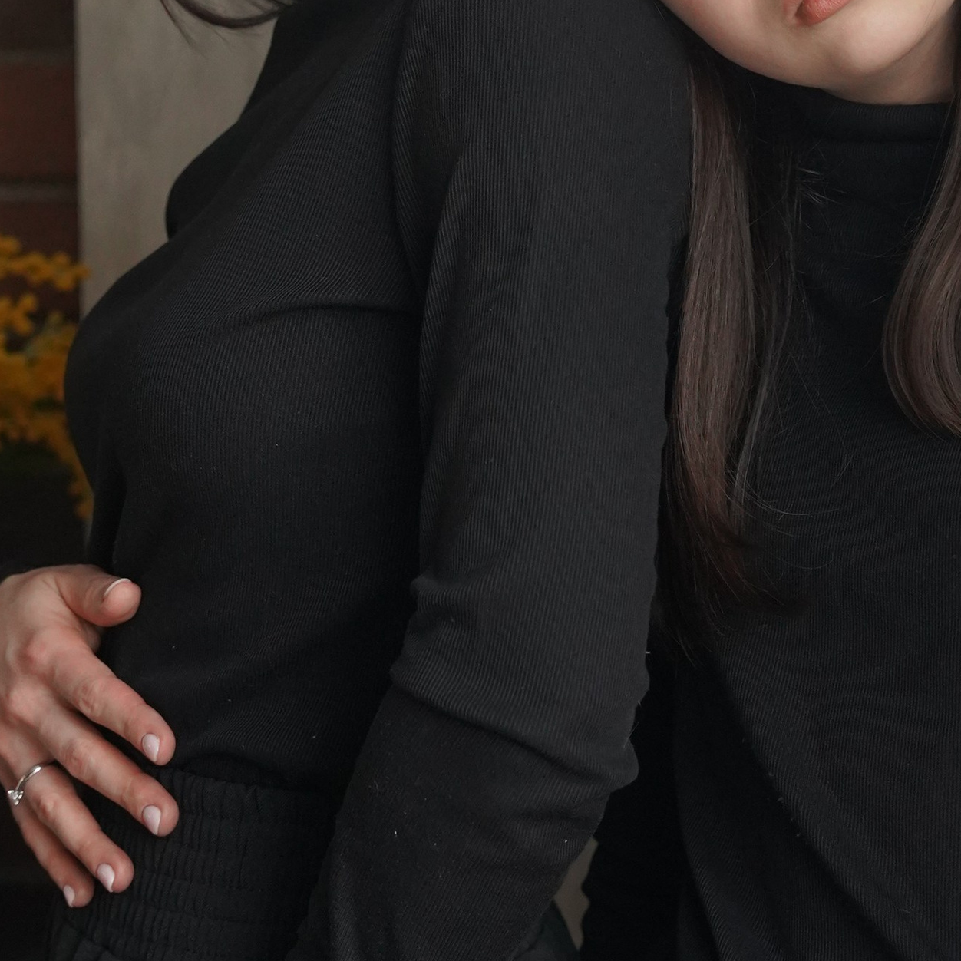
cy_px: -96
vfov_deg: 11.7
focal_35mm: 147
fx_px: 4610
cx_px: 641
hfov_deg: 11.9
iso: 3200
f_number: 4
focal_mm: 56.3
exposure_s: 1/160
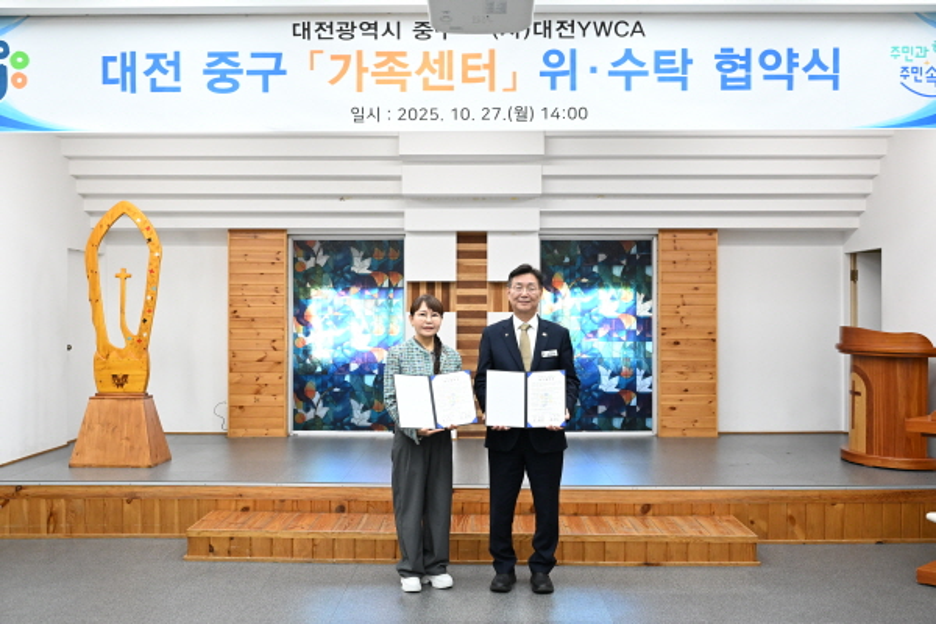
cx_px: 468
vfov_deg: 38.4
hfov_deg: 55.1
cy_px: 312
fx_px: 897
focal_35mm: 34
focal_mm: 34.5
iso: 4000
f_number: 6.3
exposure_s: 1/160
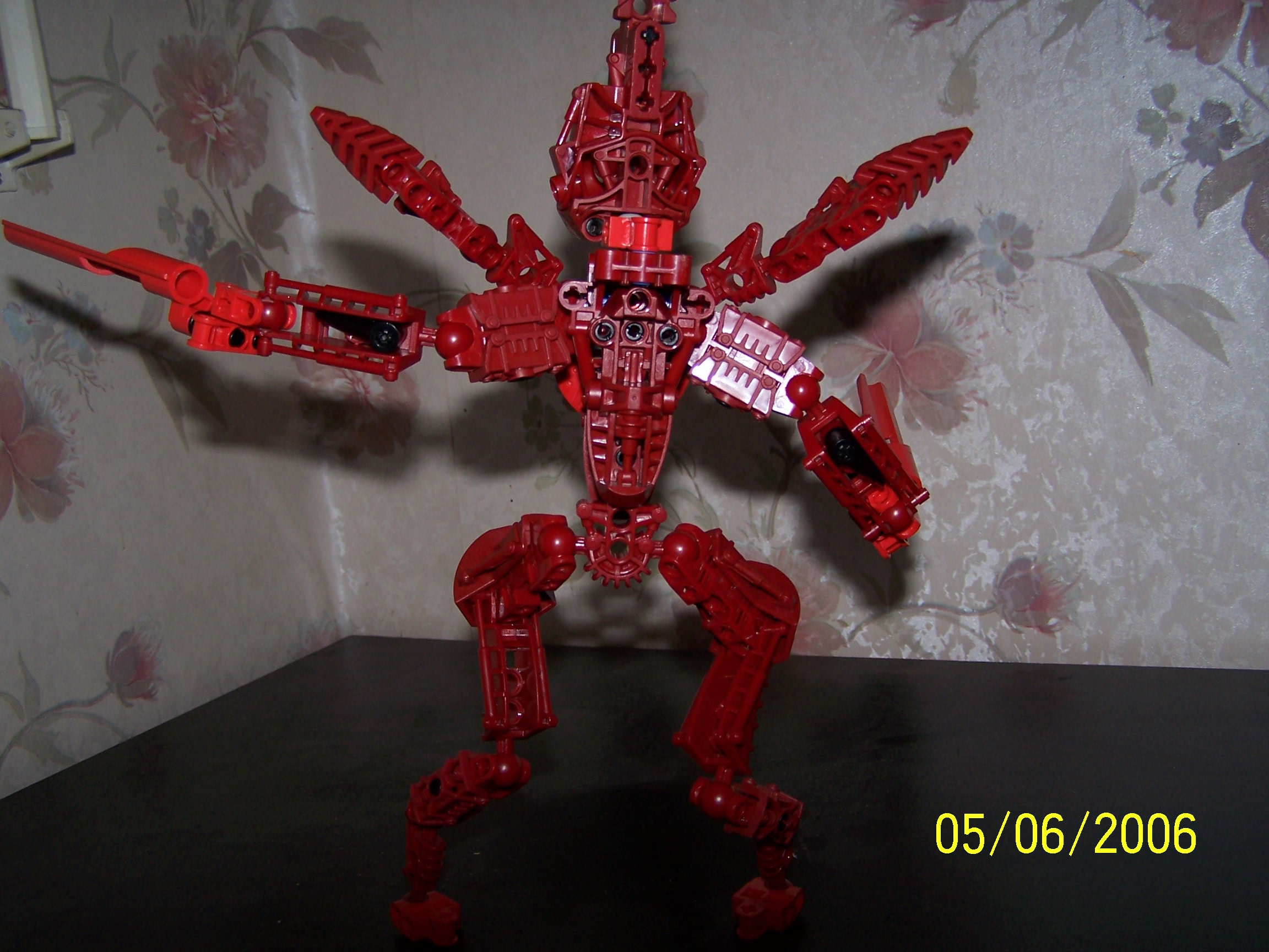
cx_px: 634
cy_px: 476
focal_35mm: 38
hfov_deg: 49.0
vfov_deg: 37.7
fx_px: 1393
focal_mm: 6.3
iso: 80
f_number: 2.8
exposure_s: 1/60
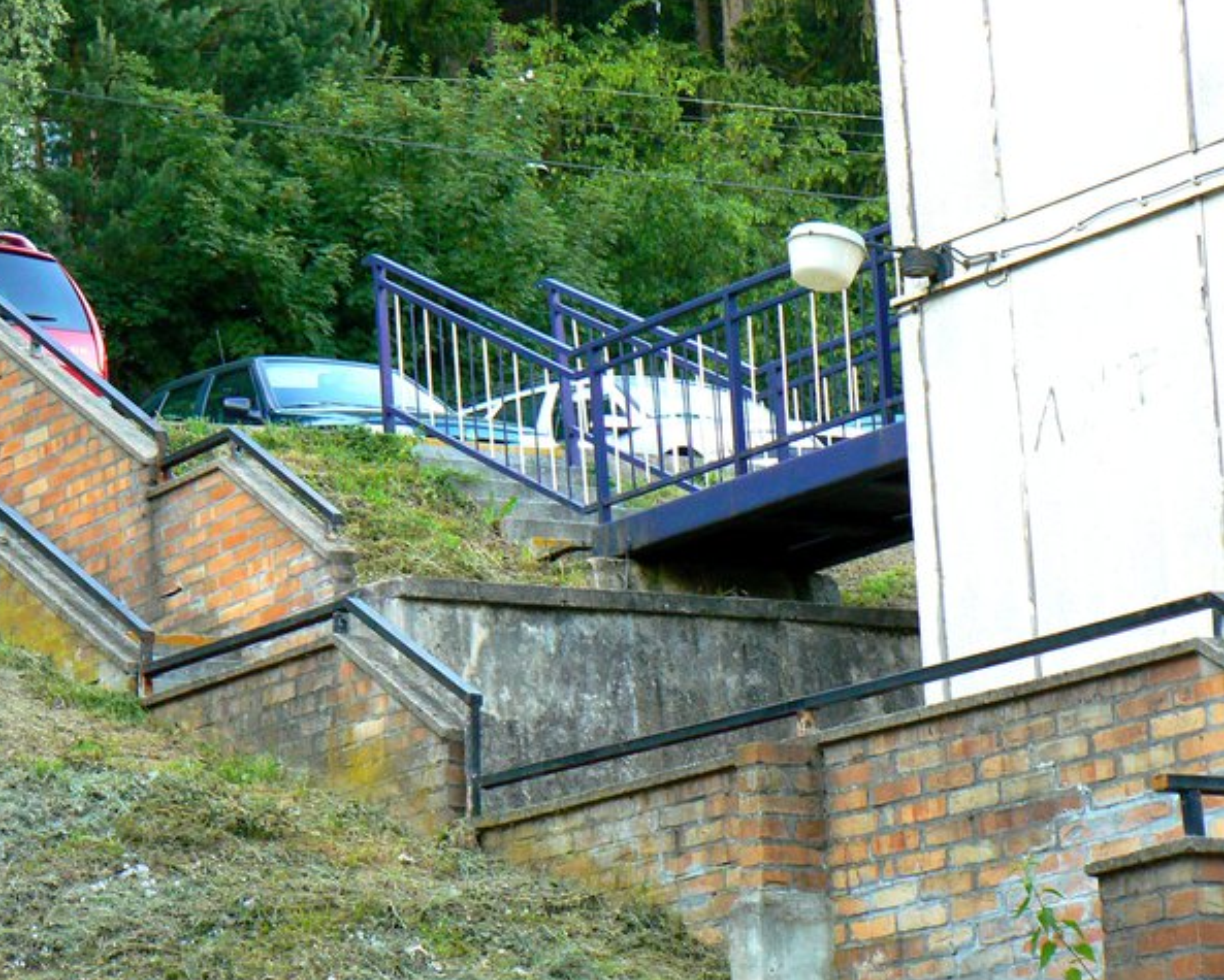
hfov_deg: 13.9
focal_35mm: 139
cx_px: 632
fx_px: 5038
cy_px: 491
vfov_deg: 11.1
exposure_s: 1/20
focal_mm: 22.1
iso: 200
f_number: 3.2
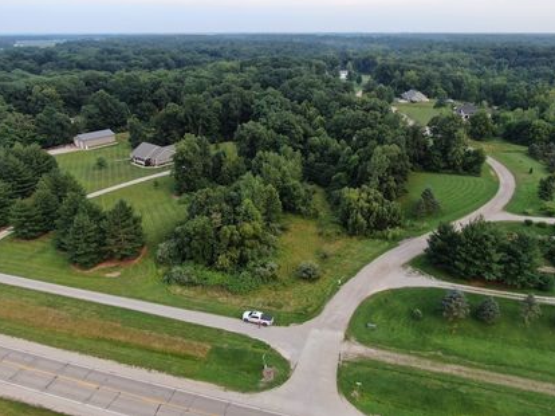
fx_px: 401
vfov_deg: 54.8
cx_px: 281
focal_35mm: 25
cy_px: 201
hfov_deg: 69.4
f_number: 2.8
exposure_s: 1/60
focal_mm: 4.39
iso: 110
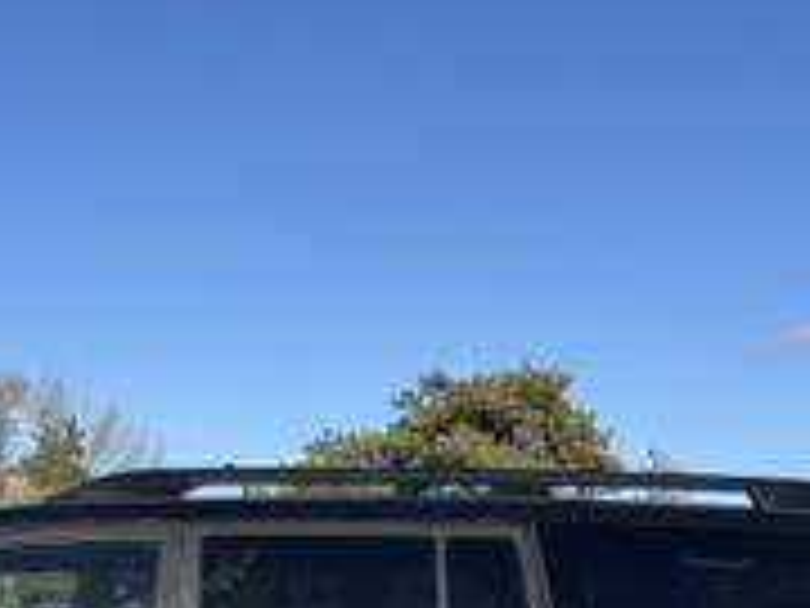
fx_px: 1708
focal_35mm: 73
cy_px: 761
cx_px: 76
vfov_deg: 18.9
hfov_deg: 25.8
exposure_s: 1/2778
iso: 50
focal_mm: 5.96
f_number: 1.6
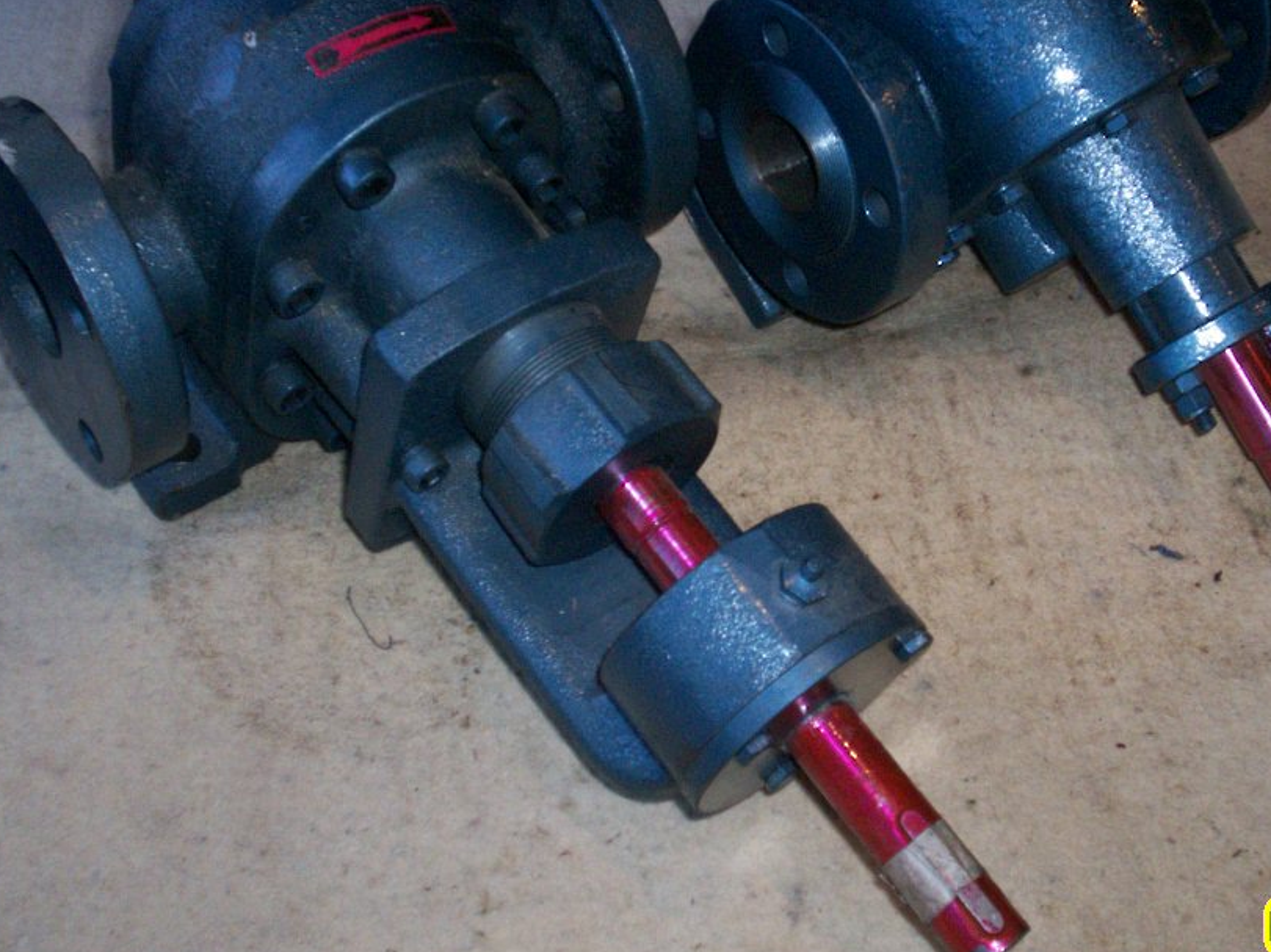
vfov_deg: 27.0
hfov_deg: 35.3
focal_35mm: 54
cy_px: 404
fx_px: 1982
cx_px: 807
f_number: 4.5
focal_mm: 5.9
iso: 140
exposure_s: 1/64
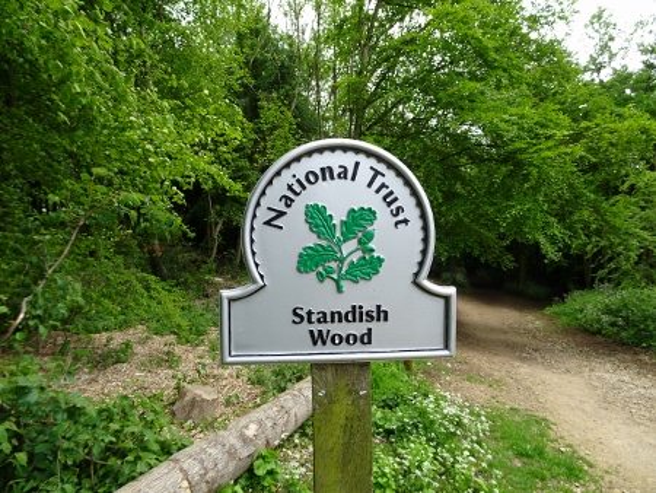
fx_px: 455
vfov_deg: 56.9
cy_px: 246
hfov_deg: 71.6
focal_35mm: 24
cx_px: 328
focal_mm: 4.1
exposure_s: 1/250
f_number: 3.5
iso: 80
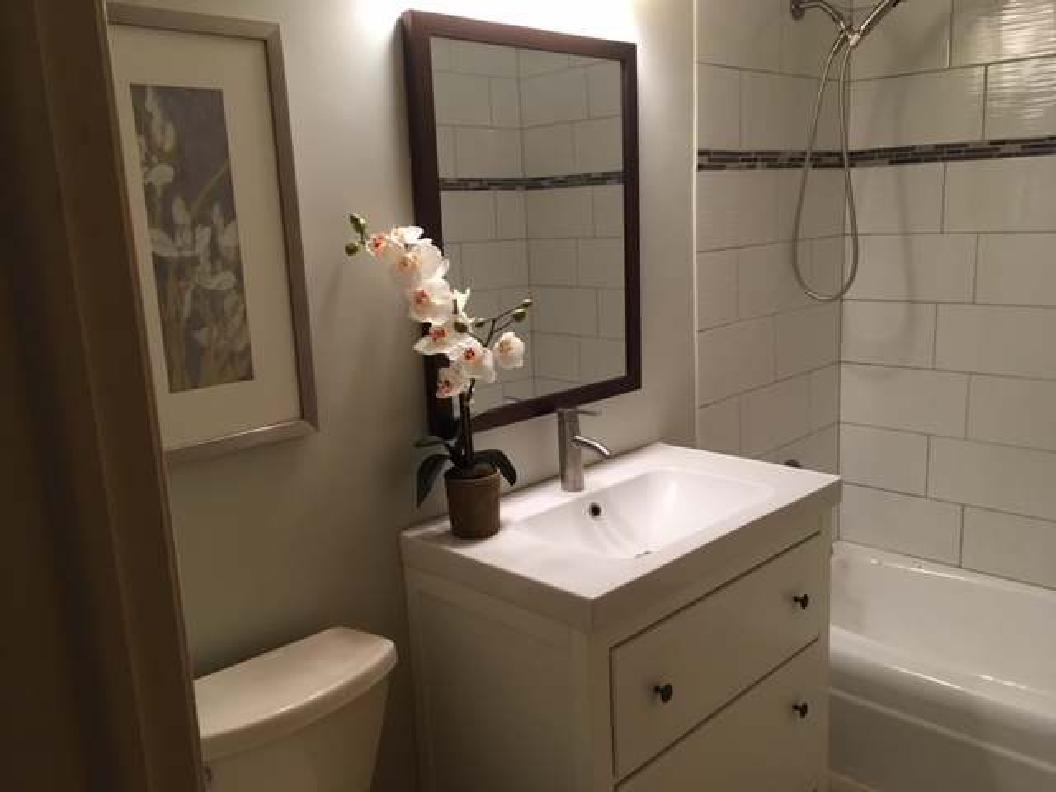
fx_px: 885
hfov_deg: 61.7
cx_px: 528
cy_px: 396
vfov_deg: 48.2
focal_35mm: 29
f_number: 2.2
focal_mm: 4.15
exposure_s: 1/30
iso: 100
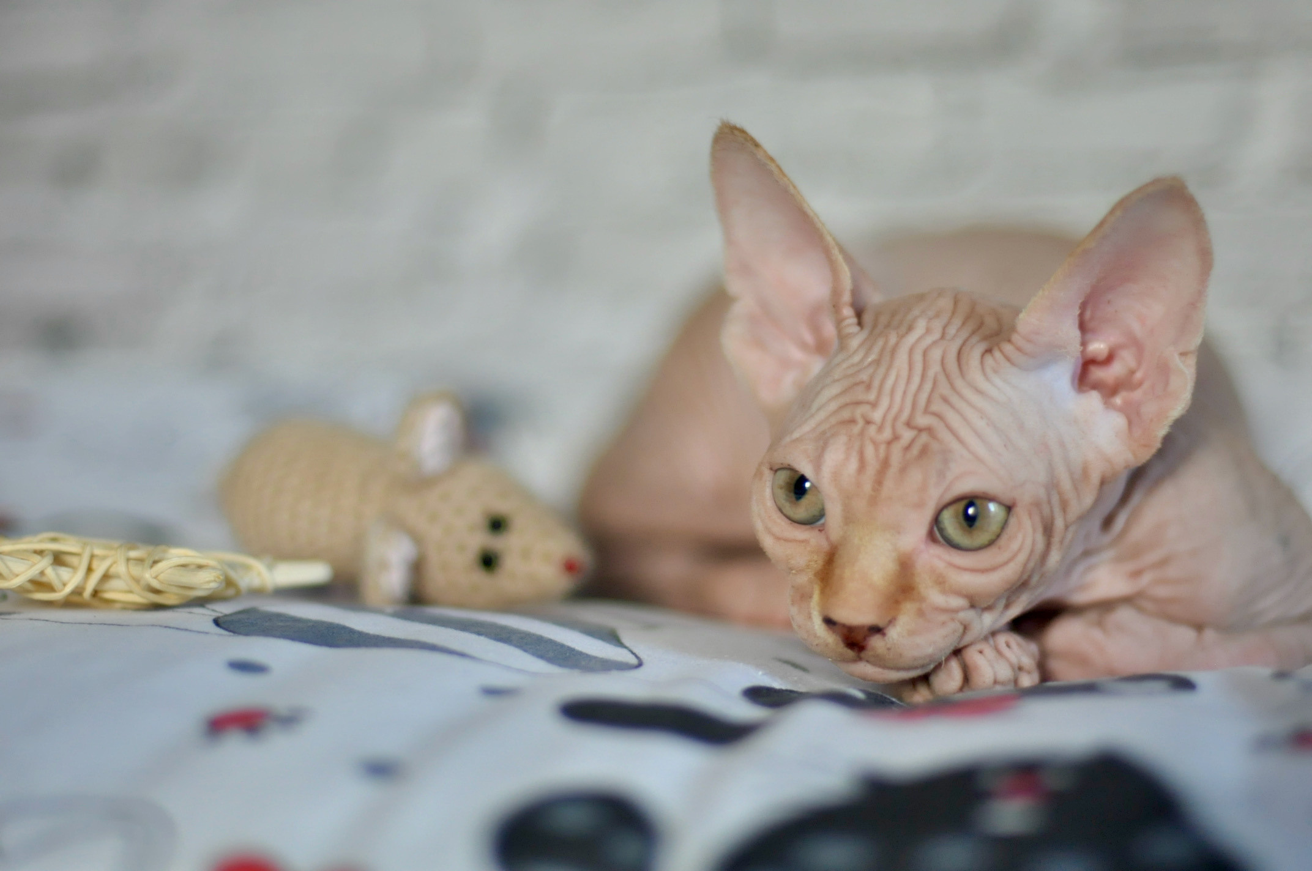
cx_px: 656
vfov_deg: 18.1
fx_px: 2730
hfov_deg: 27.0
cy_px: 436
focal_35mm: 75
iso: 800
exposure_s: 1/1250
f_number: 1.4
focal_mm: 50
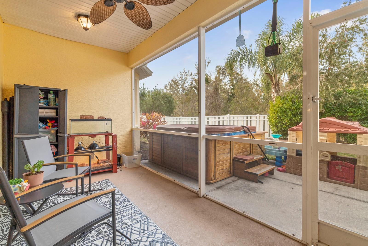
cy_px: 123
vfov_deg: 73.8
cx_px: 184
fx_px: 164
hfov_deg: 96.7
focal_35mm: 16
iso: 250
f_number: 9
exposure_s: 1/8
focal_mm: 16
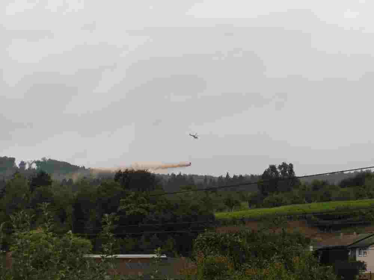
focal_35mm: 150
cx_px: 187
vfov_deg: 9.9
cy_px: 140
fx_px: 1621
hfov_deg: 13.2
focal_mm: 22.9
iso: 50
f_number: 4.5
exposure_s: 1/200
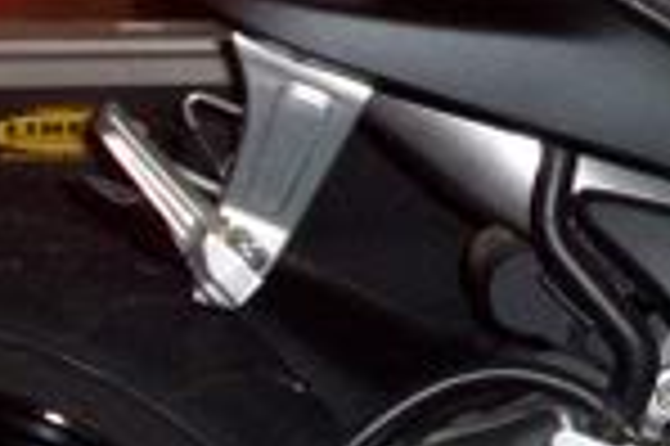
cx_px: 1106
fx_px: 3848
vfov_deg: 6.6
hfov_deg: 9.6
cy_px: -59
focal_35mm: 207
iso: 80
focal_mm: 6.2
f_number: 2.8
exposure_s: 1/64
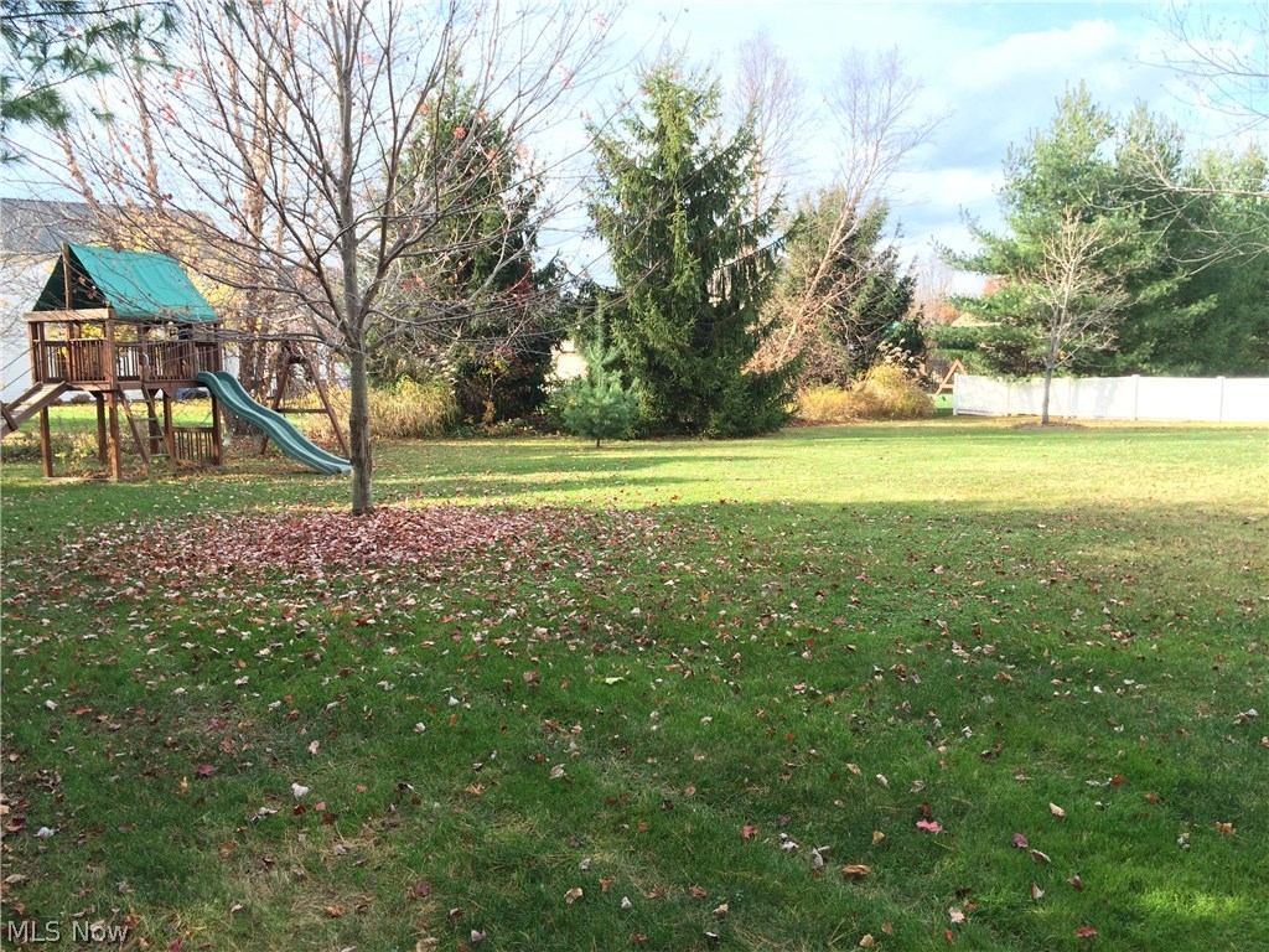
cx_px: 634
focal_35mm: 29
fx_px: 1063
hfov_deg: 61.7
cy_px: 476
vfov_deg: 48.2
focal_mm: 4.15
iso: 32
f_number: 2.2
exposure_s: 1/268
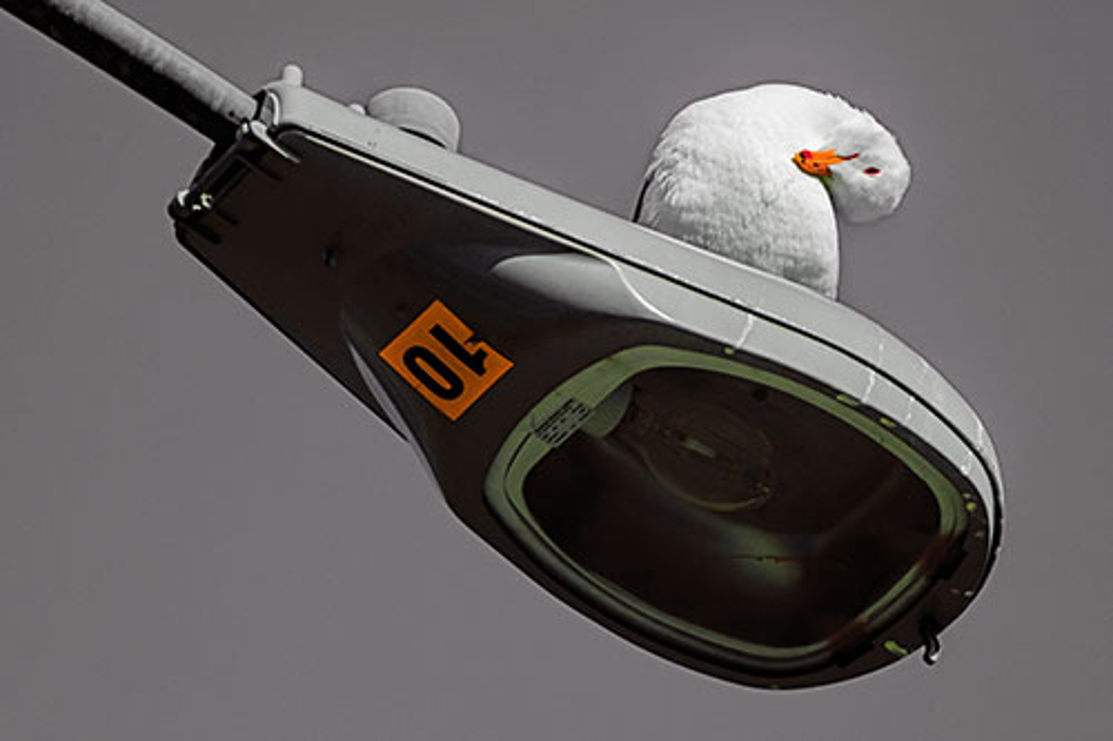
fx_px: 12053
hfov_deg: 5.3
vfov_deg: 3.5
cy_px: 370
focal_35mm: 390
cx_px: 556
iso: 1000
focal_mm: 390
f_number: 11
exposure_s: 1/1600
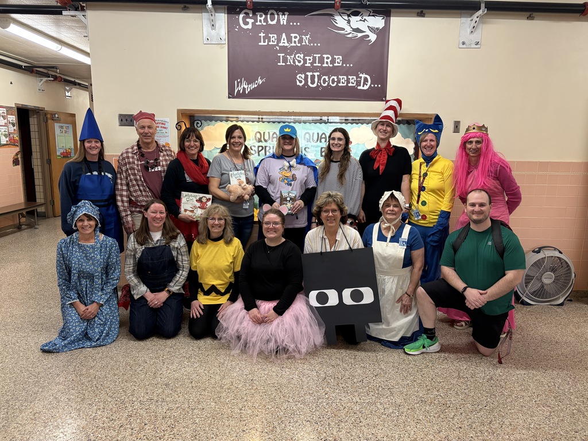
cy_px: 220
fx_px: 442
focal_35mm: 26
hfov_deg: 67.3
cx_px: 294
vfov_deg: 53.1
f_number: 1.6
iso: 250
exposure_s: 1/60
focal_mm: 5.96
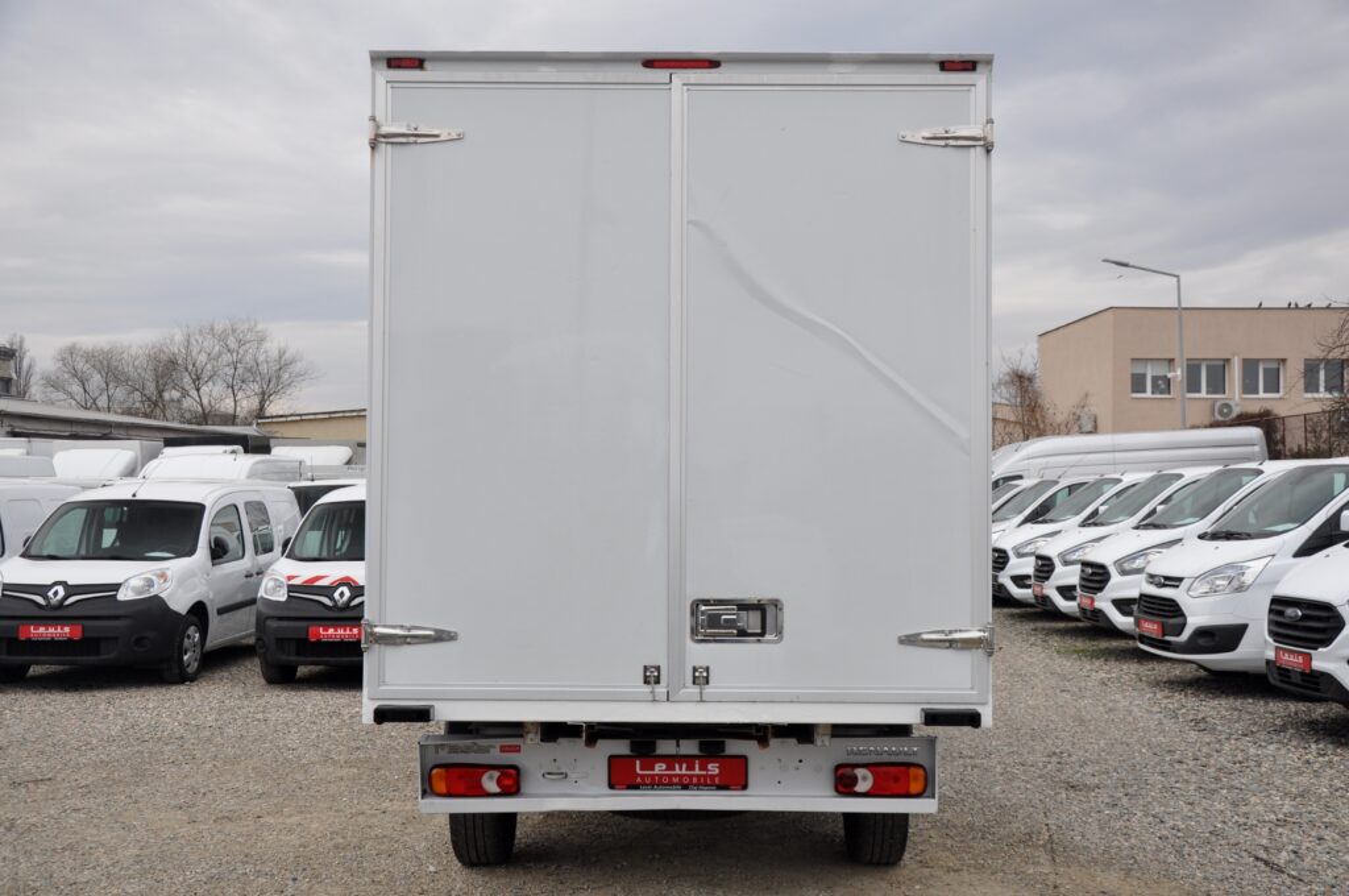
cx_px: 674
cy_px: 448
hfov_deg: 49.6
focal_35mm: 39
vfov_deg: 34.1
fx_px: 1460
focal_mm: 26
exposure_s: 1/200
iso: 500
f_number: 7.1
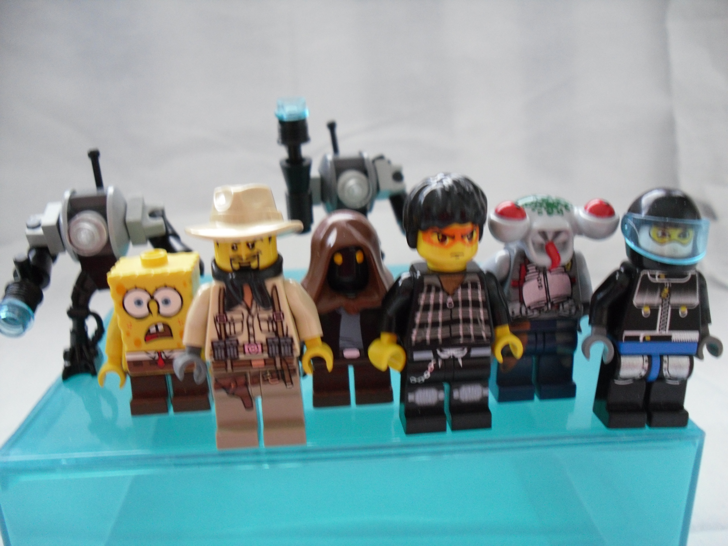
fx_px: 736
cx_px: 364
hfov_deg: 52.6
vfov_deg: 40.7
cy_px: 273
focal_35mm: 35
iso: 400
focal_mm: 6.3
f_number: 3
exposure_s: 1/10
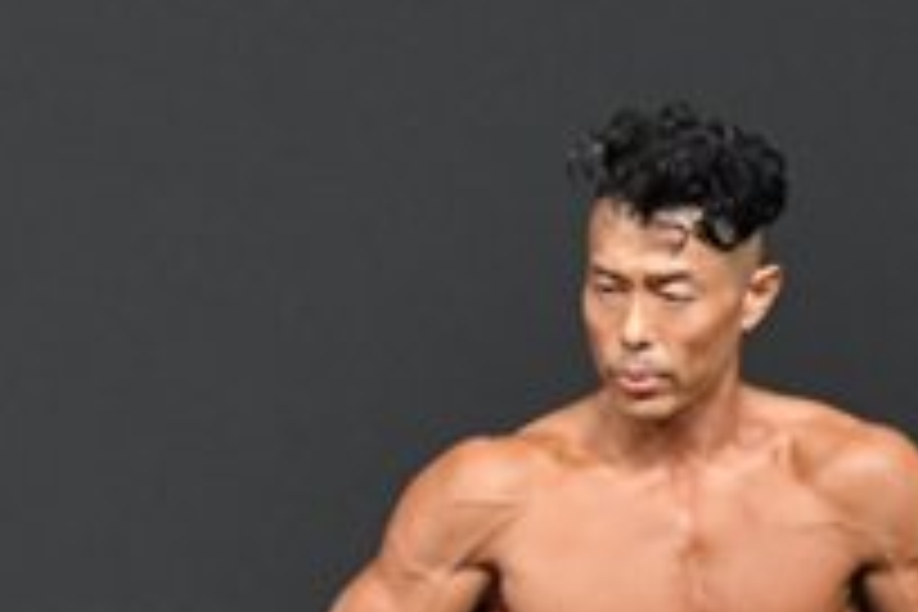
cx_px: -394
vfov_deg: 1.2
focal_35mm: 1140
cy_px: 927
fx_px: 29068
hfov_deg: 1.8
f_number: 5.6
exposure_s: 1/400
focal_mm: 200
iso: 4000
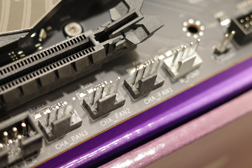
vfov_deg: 19.2
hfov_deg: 28.5
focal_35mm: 71
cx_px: 126
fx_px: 497
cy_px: 84
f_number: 2.8
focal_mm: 26
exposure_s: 1/6
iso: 100
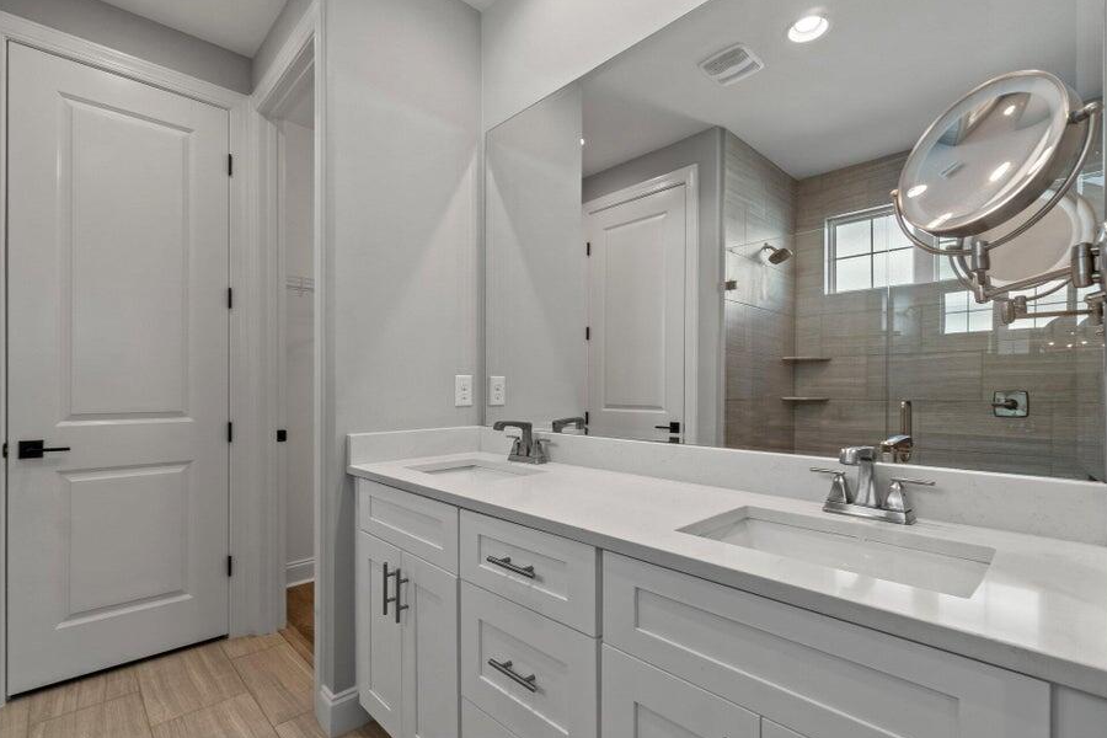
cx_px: 554
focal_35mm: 16
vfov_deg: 73.7
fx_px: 492
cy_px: 386
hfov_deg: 96.7
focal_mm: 10
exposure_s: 1/1.67
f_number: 9
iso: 400
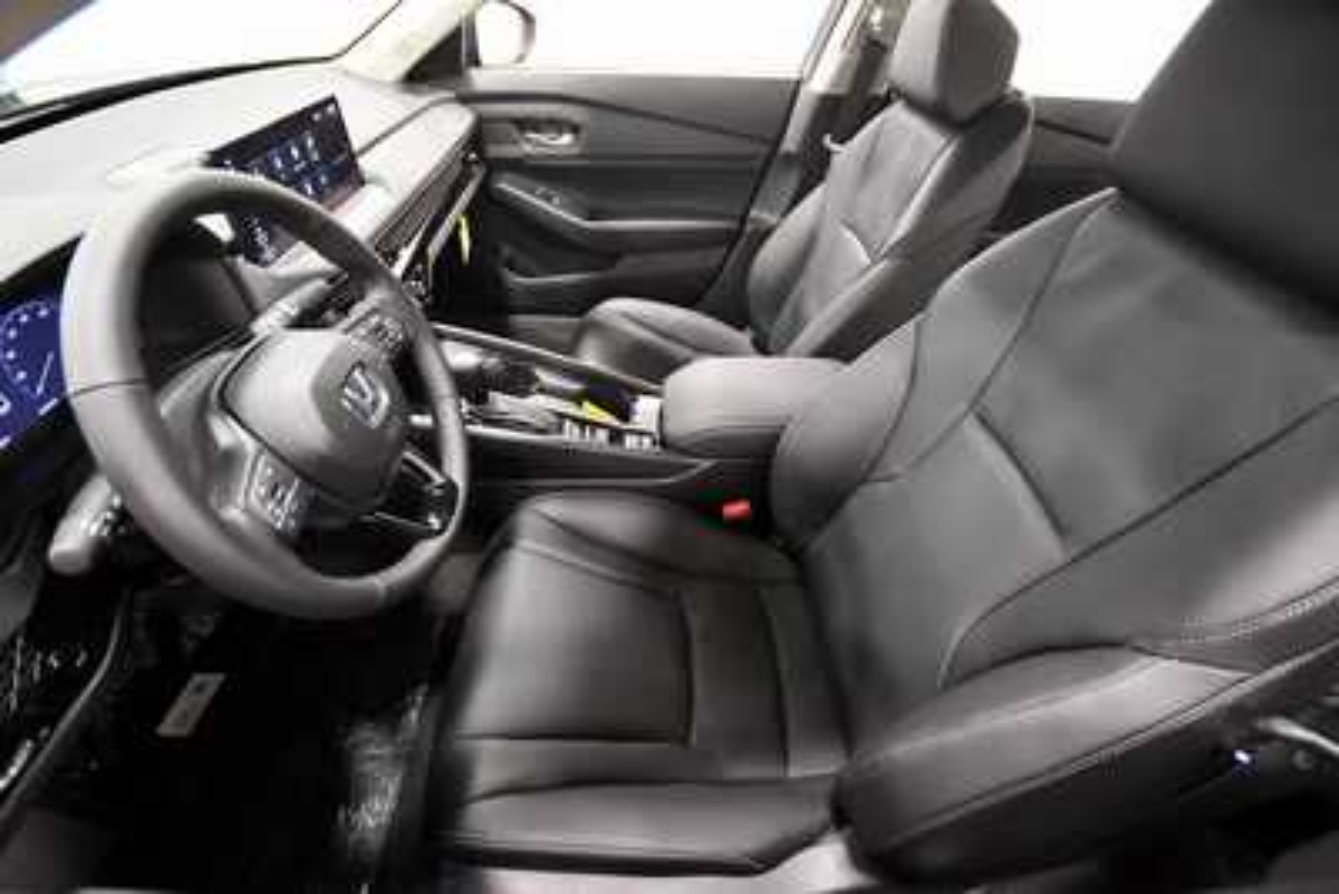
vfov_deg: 67.4
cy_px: 447
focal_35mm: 18
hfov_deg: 90.0
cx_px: 670
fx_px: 670
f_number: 4.5
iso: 3600
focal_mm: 12
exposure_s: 1/60
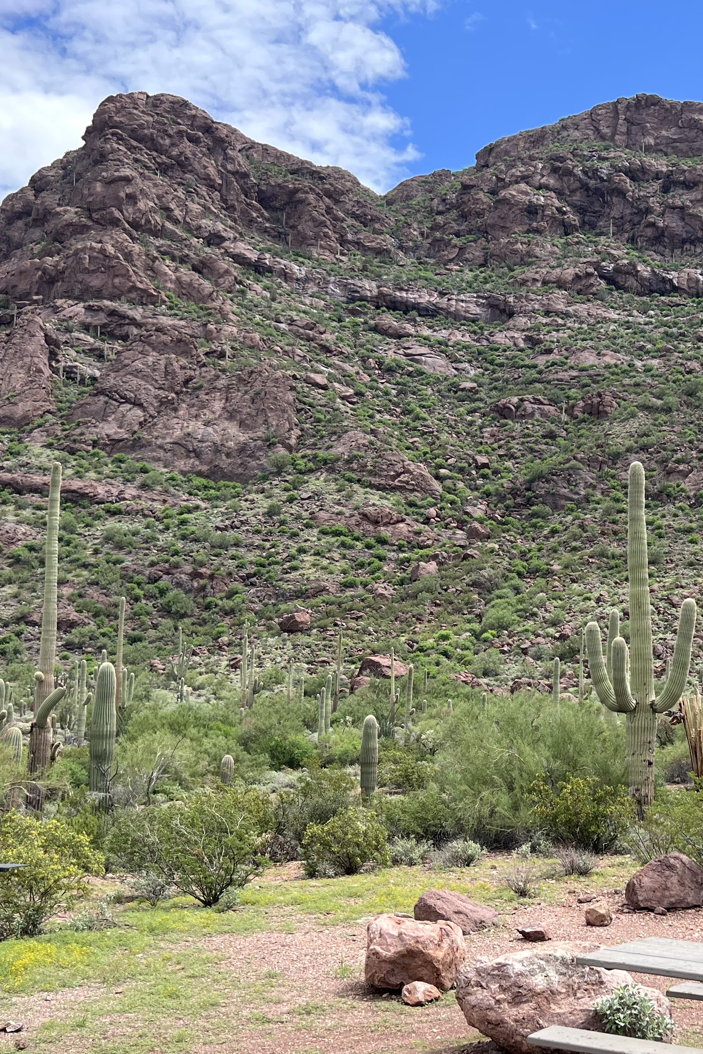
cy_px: 638
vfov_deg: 44.2
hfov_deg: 29.6
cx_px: 598
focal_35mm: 44
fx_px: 1289
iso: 50
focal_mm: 5.7
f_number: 1.5
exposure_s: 1/2208
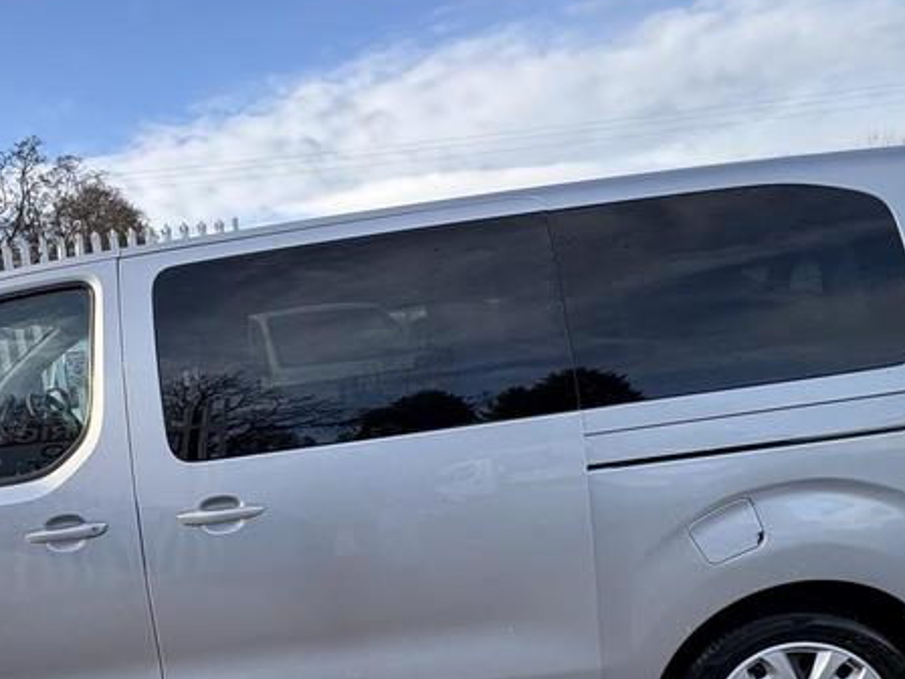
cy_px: 459
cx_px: 273
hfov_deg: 61.3
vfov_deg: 48.8
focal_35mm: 28
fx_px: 732
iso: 64
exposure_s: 1/582
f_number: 2.2
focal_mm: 2.22
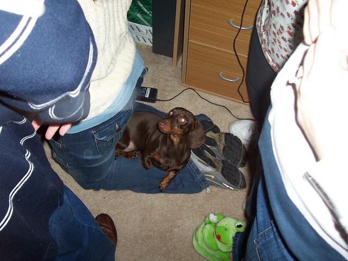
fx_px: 372
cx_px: 174
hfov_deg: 50.1
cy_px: 130
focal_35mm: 37
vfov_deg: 38.7
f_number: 2.8
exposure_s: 1/60
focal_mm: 5.6
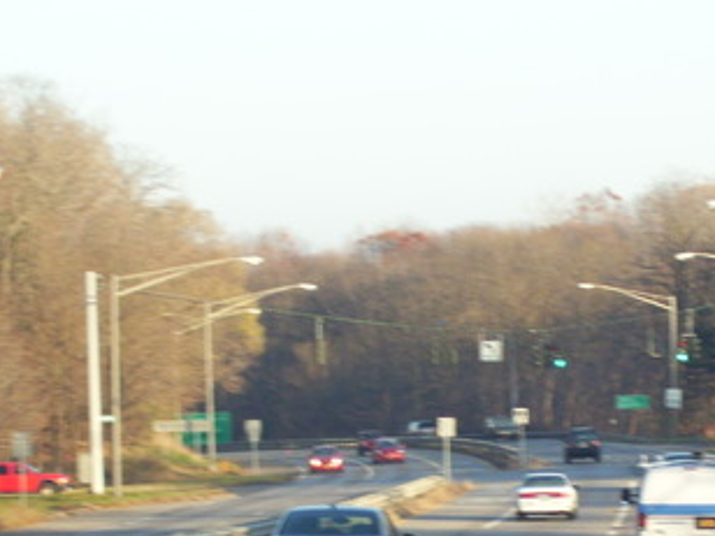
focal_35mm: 210
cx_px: 601
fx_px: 4338
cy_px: 459
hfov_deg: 9.4
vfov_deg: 7.1
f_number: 4.6
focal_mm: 18
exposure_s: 1/250
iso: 160
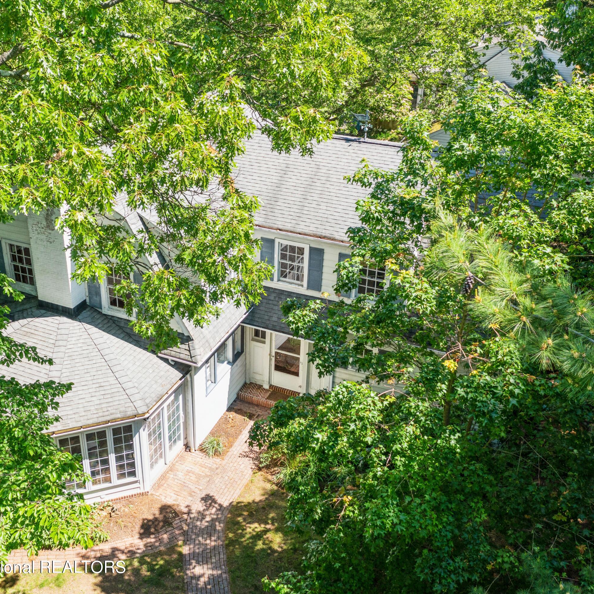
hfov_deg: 45.7
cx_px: 227
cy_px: 295
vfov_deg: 46.0
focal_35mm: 36
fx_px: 699
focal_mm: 10.26
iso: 120
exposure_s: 1/30
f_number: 3.5
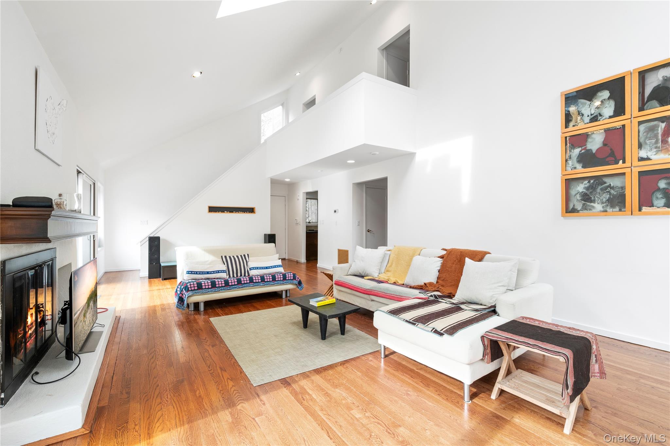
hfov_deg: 96.7
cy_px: 223
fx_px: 298
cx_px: 335
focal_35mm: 16
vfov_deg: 73.7
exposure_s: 1/25
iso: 400
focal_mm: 16
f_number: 8
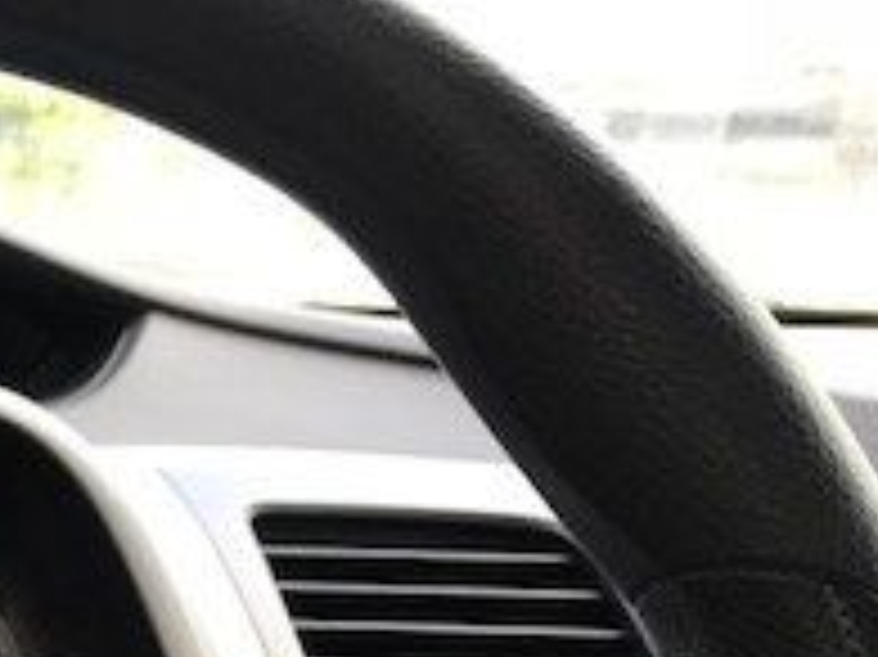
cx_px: -378
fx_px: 2332
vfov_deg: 15.3
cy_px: 864
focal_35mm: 92
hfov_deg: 19.1
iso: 25
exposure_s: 1/120
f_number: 1.8
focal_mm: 3.99
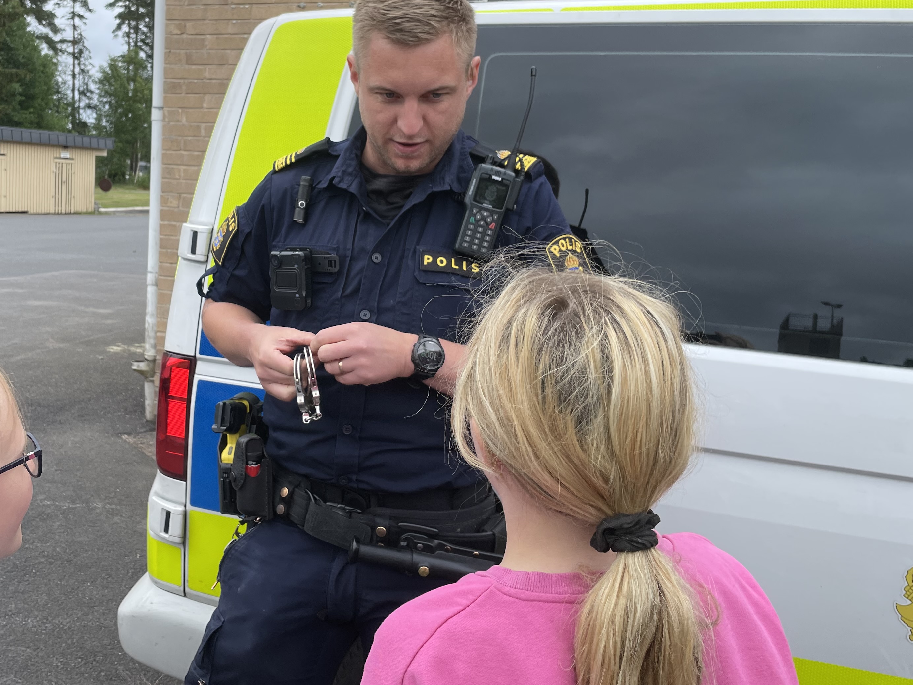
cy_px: 264
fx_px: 1002
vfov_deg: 37.5
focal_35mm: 38
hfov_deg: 48.2
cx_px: 306
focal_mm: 4.2
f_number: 1.6
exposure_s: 1/910
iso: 32
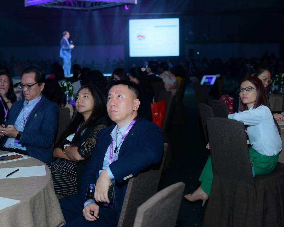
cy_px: 113
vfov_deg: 29.7
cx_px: 125
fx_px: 429
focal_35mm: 51
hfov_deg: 36.6
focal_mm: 45
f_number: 3.2
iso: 1600
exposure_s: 1/250
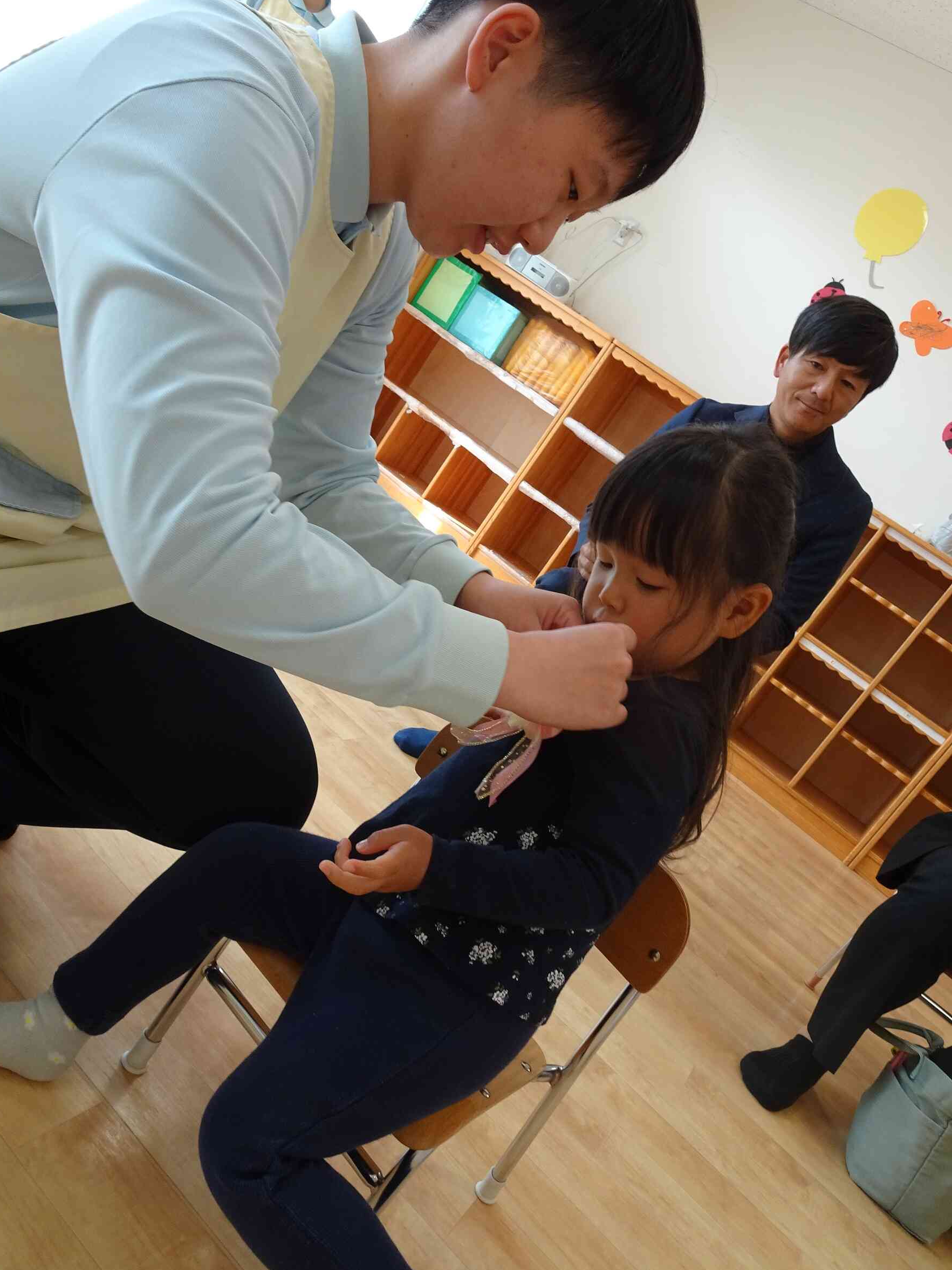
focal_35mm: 26
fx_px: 954
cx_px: 489
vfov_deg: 67.3
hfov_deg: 53.0
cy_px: 630
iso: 125
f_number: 3.5
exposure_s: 1/80
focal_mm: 4.3
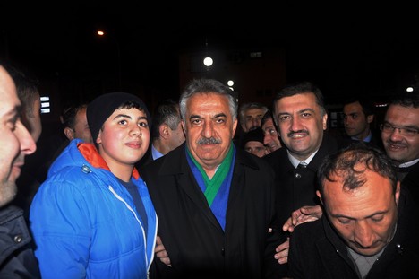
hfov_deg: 73.8
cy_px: 140
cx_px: 210
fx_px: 279
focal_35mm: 24
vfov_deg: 53.0
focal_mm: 16
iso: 200
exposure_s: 1/60
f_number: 3.5
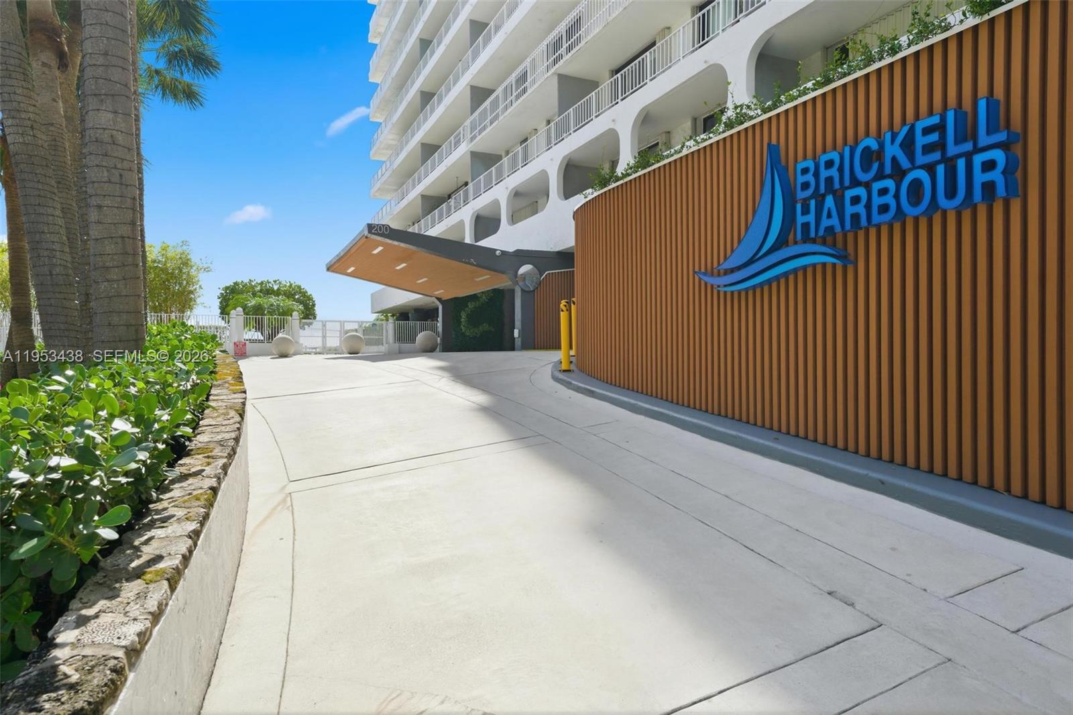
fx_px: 656
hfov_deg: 78.6
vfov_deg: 57.2
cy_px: 358
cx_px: 536
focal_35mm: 22
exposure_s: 1/320
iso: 160
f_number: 7.1
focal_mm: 22
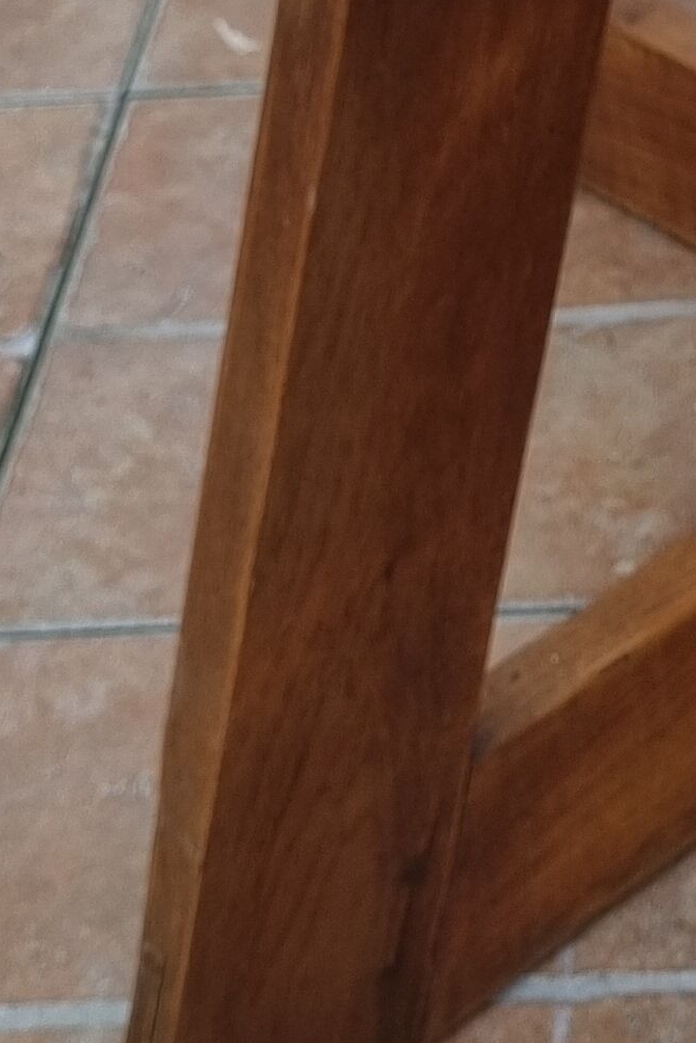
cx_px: 770
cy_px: -93
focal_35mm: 110
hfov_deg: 12.2
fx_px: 3189
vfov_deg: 17.9
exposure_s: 1/100
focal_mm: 5.4
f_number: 1.8
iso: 80
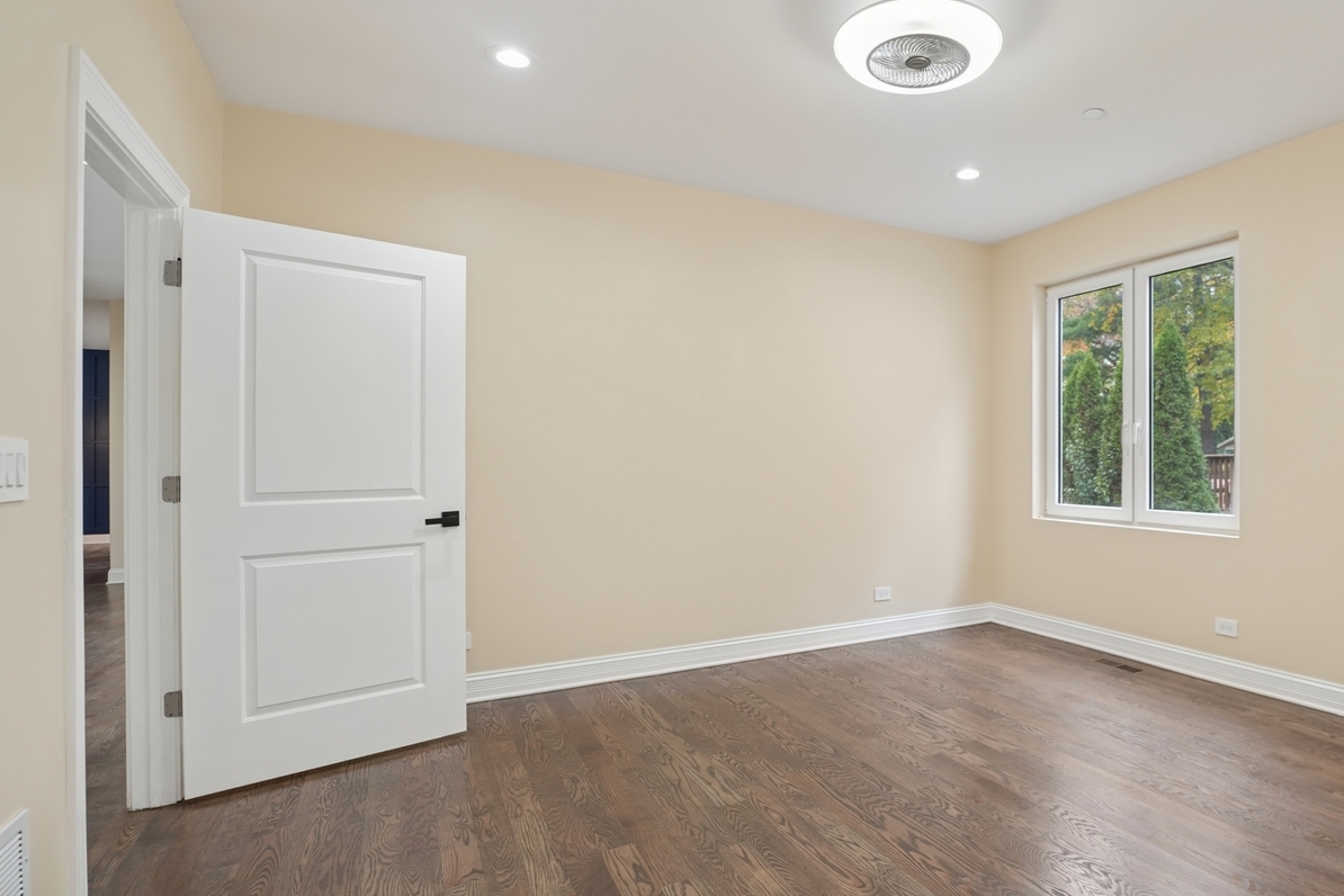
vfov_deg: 64.4
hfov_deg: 84.1
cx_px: 890
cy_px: 489
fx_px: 709
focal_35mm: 19
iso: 400
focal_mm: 14
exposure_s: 1/60
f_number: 4
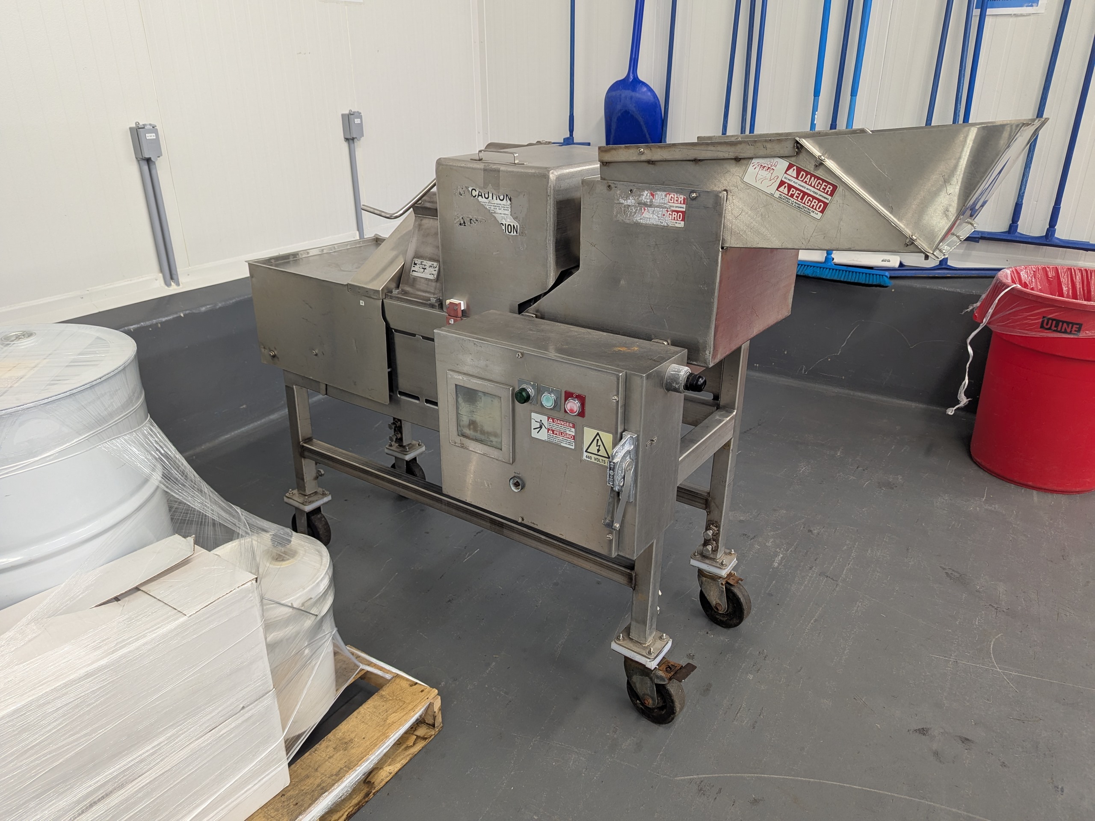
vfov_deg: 56.8
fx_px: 759
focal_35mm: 24
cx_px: 548
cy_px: 410
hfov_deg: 71.6
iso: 146
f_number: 1.85
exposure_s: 1/49.3
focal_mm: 6.81
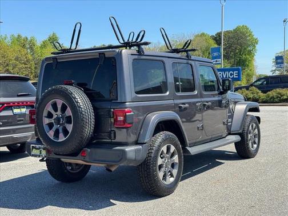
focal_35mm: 48
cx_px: 144
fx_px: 399
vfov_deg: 30.3
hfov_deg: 39.7
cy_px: 108
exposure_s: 1/1818
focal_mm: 6.76
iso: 64
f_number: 1.78
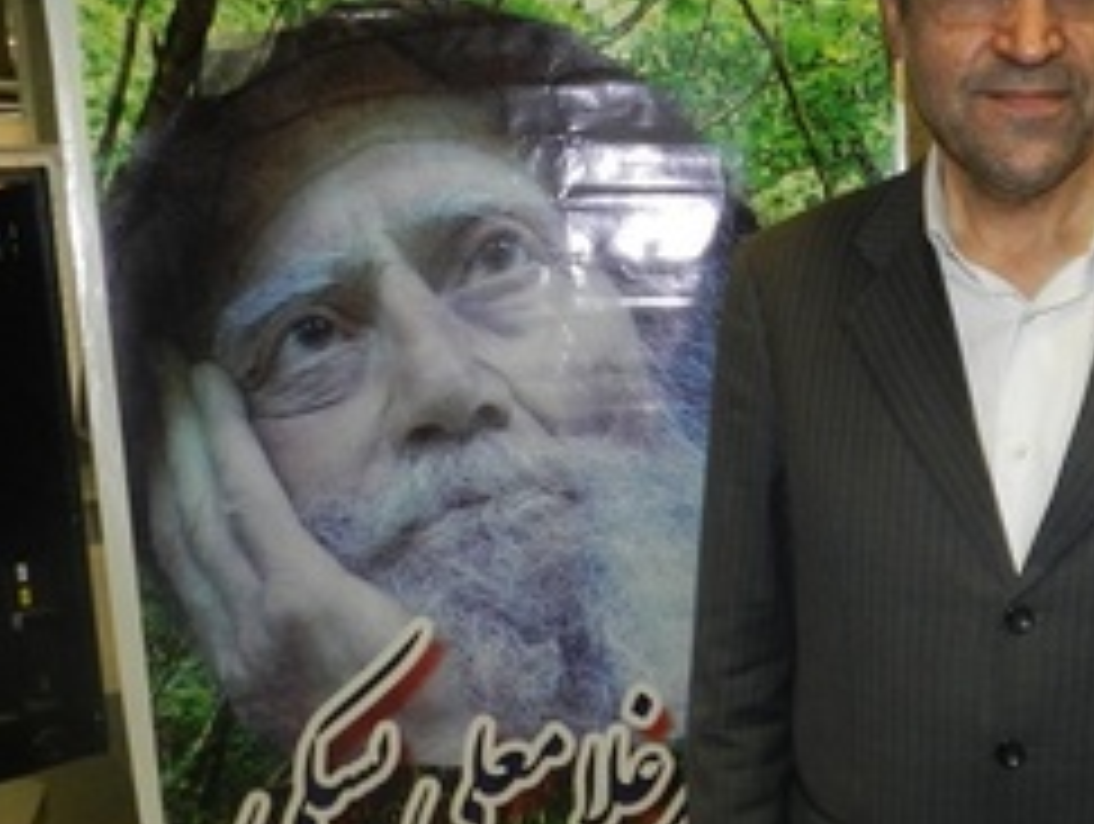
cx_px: 813
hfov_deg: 41.7
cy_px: 468
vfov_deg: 32.9
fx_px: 1393
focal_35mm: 44
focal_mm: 4
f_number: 3.4
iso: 200
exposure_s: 1/30
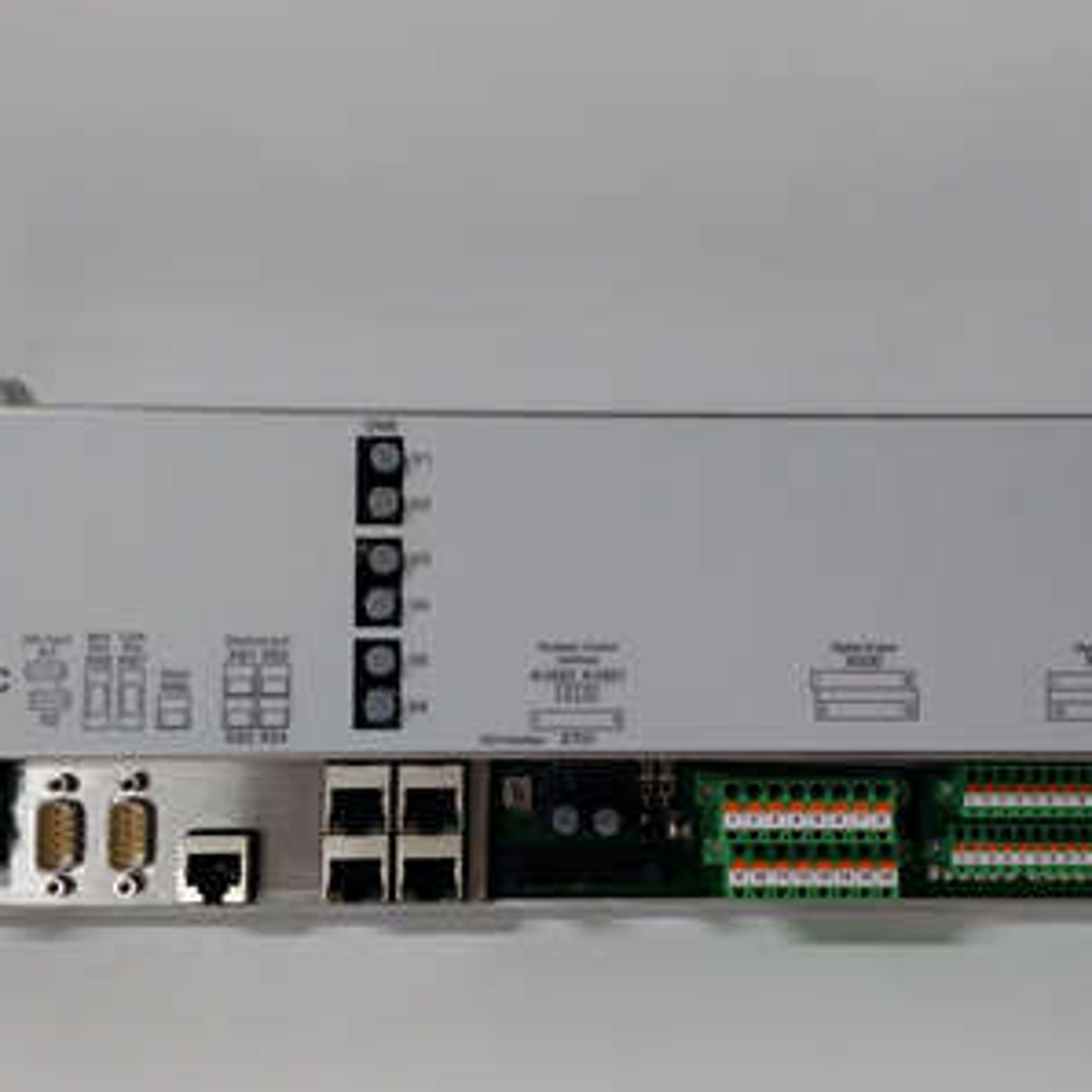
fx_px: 1428
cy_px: 588
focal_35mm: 40
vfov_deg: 41.8
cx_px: 649
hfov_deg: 41.7
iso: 303
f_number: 2
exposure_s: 1/33
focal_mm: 3.79
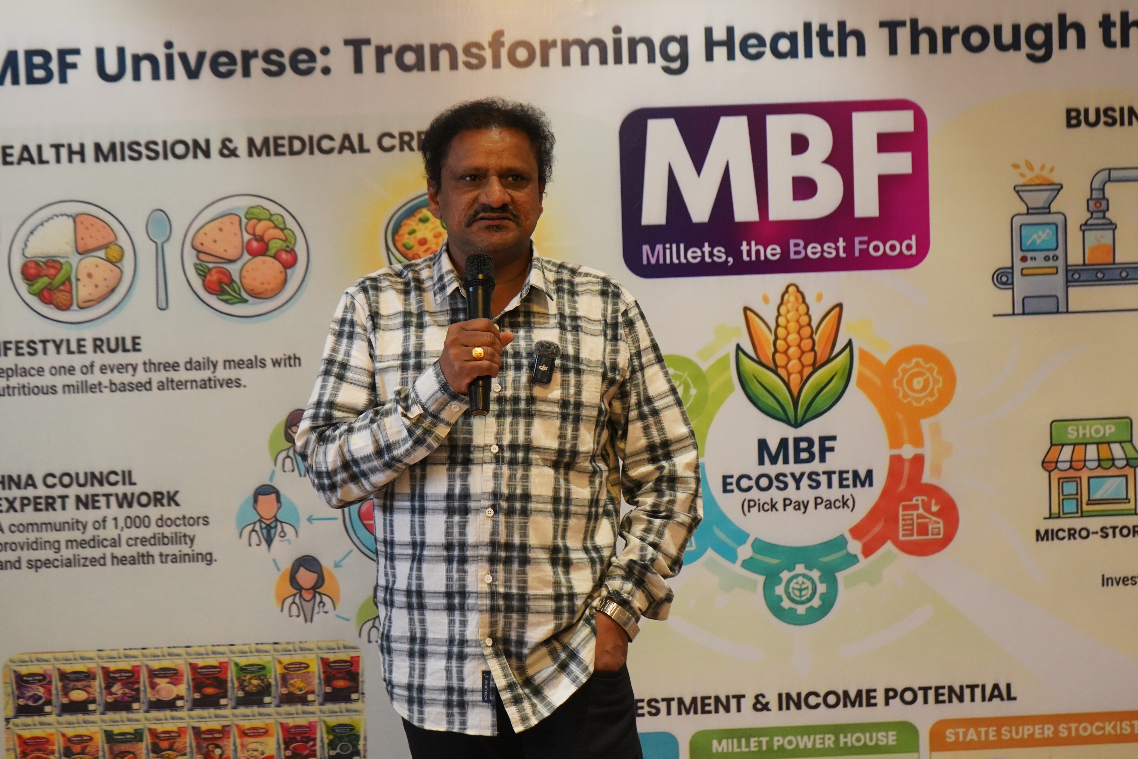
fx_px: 1991
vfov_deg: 21.6
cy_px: 380
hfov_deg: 31.9
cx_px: 569
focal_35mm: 63
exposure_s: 1/100
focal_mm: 42
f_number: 4.5
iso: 1600
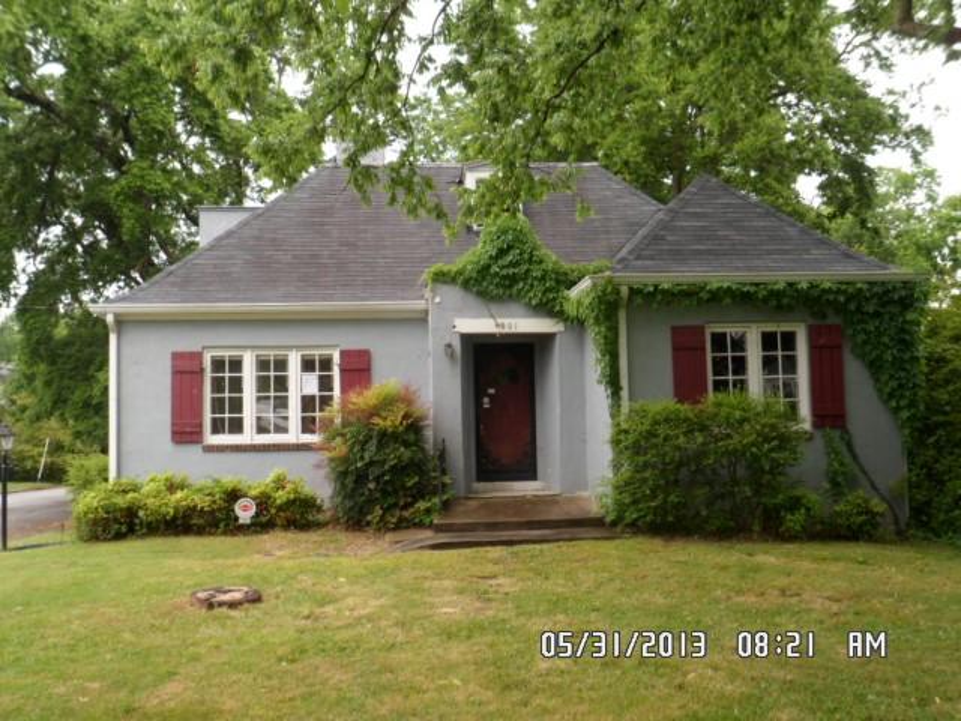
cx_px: 480
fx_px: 999
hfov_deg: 51.4
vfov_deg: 39.7
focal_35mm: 36
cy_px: 360
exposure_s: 1/125
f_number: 3.8
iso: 80
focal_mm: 6.6
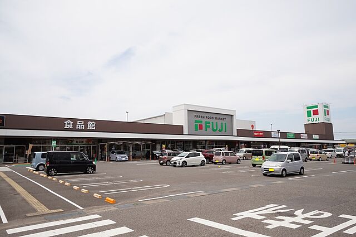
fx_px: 252
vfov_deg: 50.3
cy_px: 118
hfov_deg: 70.5
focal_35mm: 26
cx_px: 178
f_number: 14
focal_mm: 17
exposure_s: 1/100
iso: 100
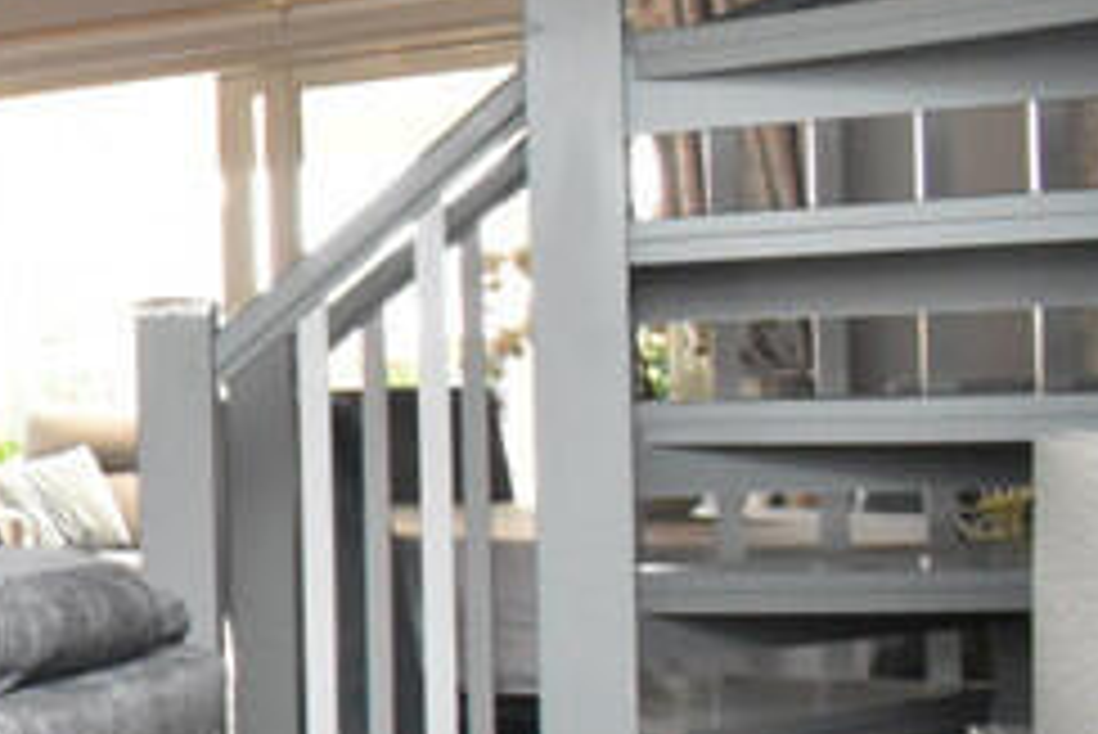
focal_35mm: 63
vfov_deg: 21.6
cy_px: 358
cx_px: -1112
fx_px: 1923
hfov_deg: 18.9
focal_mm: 10
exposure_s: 1/60
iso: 2200
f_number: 10
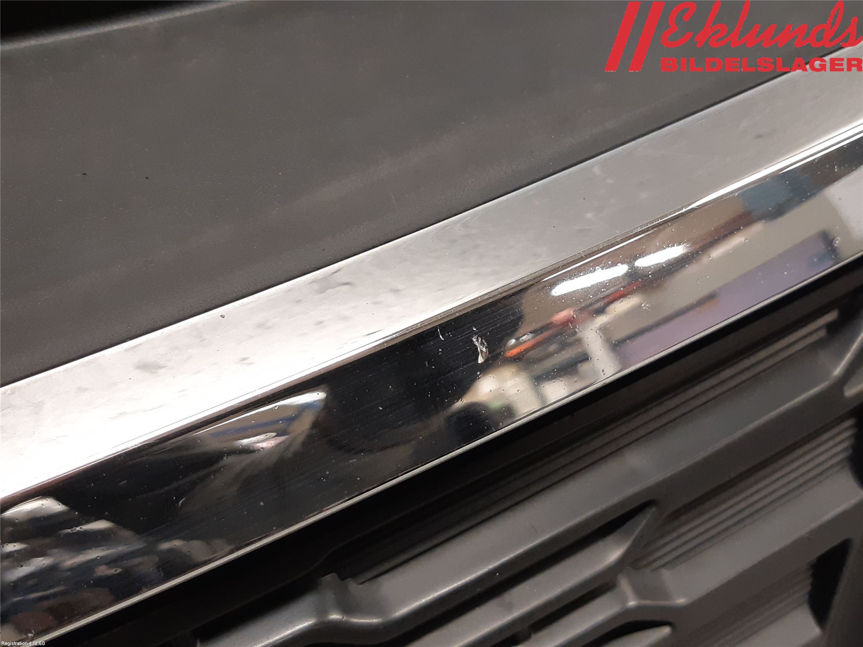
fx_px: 648
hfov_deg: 67.3
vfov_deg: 53.1
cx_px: 432
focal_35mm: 26
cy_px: 324
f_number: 1.7
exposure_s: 1/50
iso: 160
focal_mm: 3.93
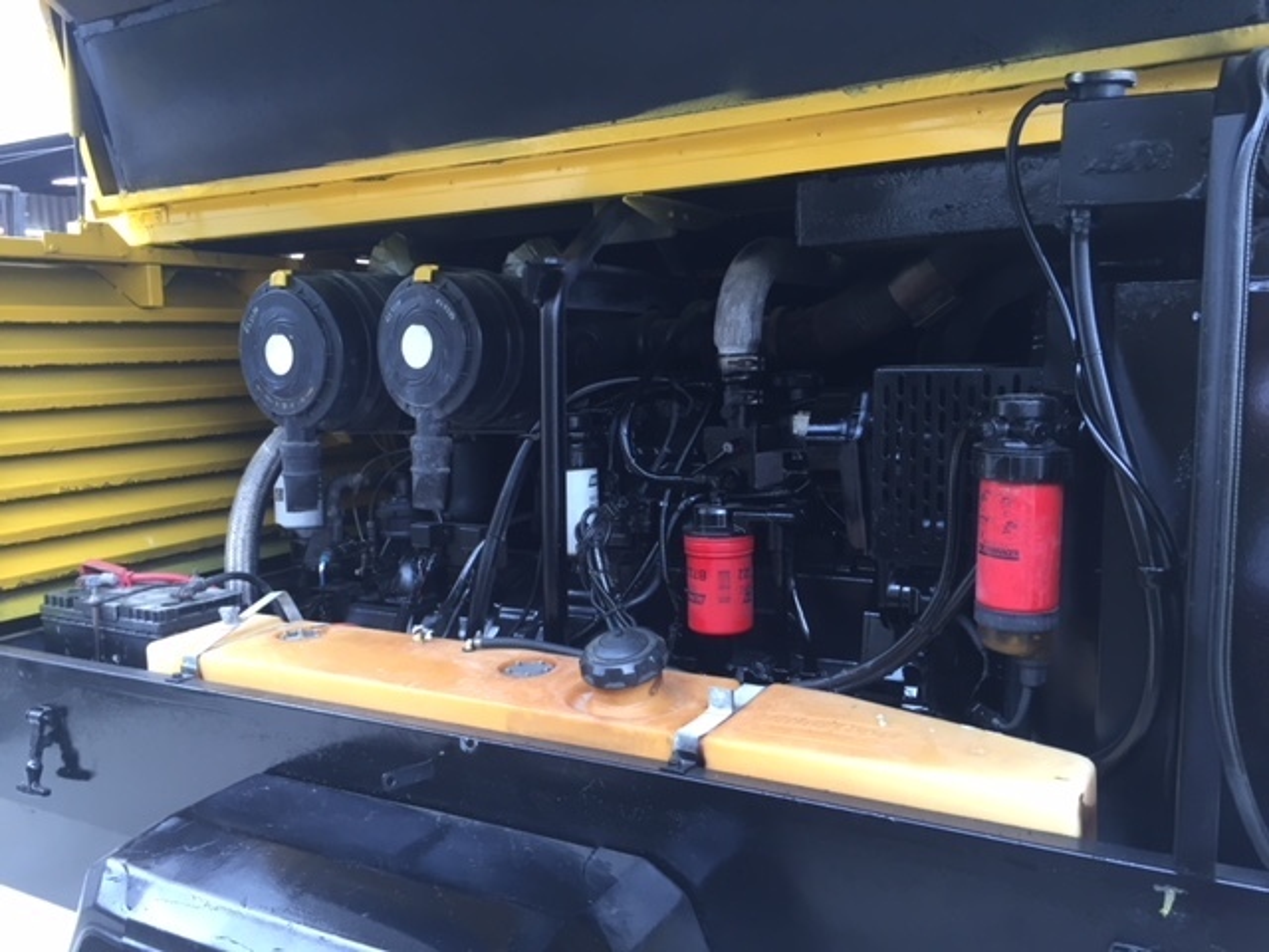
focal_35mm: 29
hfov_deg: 61.7
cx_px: 634
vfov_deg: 48.2
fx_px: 1063
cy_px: 476
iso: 32
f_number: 2.2
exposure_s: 1/30
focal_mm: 4.15
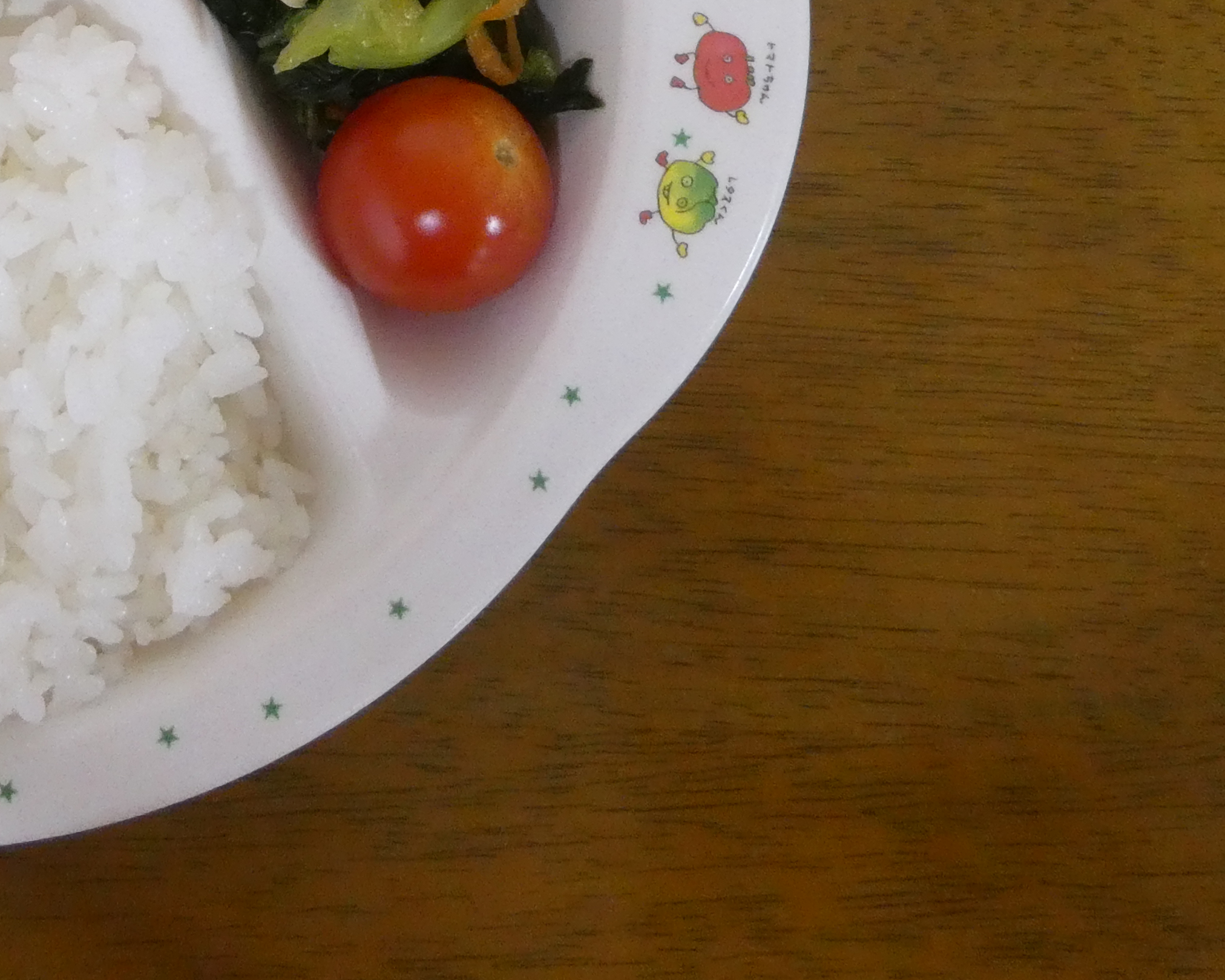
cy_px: -143
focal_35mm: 60
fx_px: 2175
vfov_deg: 23.5
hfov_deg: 30.7
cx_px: 246
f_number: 3.3
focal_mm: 4.3
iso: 640
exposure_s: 1/60
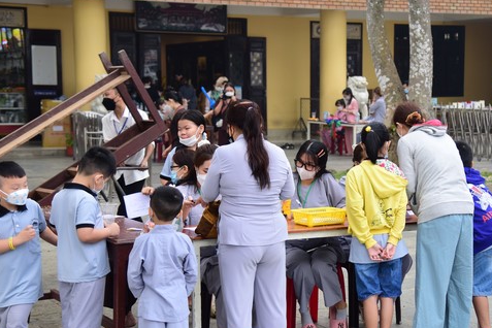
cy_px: 168
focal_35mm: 75
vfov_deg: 18.2
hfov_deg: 26.9
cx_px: 315
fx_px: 1025
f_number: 4
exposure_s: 1/125
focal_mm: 55
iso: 500
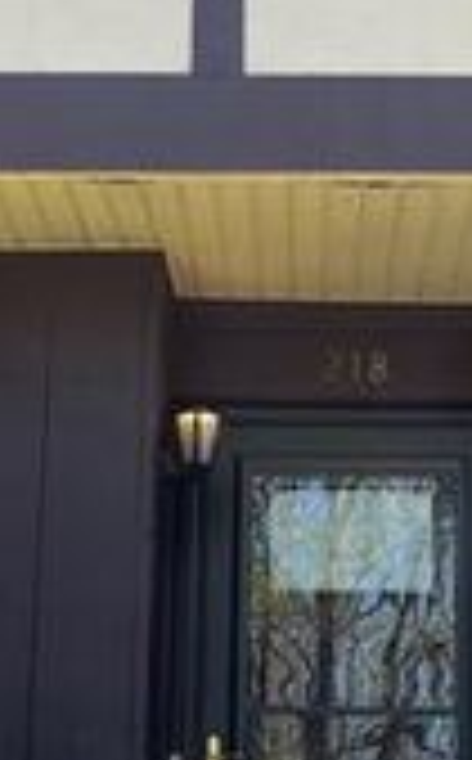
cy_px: 245
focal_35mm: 109
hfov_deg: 12.0
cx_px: 252
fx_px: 2253
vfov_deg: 19.1
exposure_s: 1/615
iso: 50
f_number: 1.6
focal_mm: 5.1
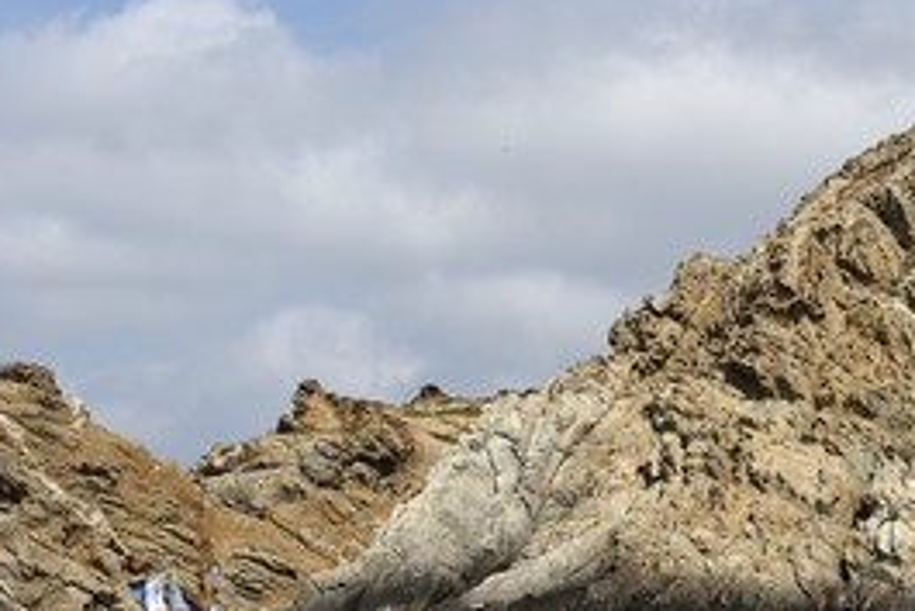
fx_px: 2416
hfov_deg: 21.4
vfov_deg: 14.4
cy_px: 362
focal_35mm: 95
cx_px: 563
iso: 200
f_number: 10
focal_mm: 60
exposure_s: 1/640
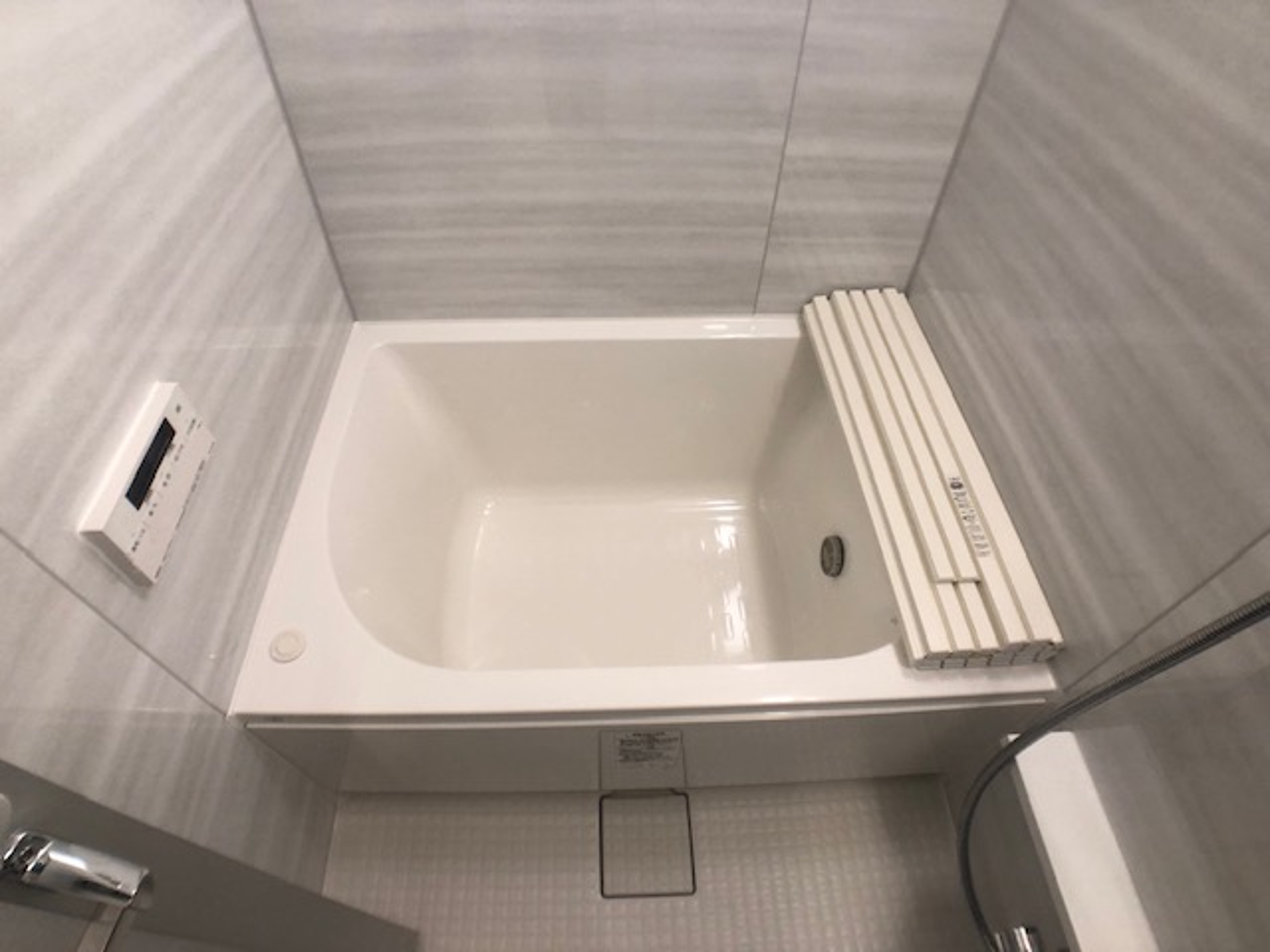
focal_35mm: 28
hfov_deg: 63.4
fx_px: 1027
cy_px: 476
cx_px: 635
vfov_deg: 49.7
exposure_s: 1/33
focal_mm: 3.99
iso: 40
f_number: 1.8
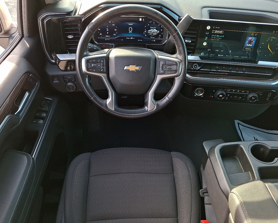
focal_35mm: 27
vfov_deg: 53.2
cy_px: 111
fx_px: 222
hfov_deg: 64.1
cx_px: 140
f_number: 1.8
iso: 30
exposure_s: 1/141
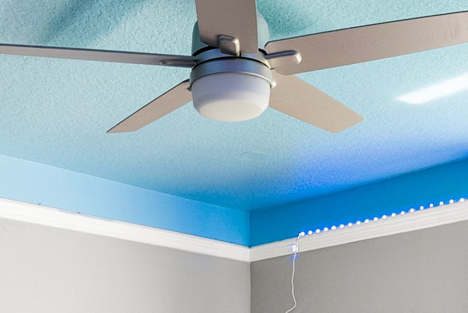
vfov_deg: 17.7
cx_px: 181
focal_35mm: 59
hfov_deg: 33.8
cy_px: 590
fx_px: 767
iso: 400
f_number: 8
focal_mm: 12
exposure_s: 1/25
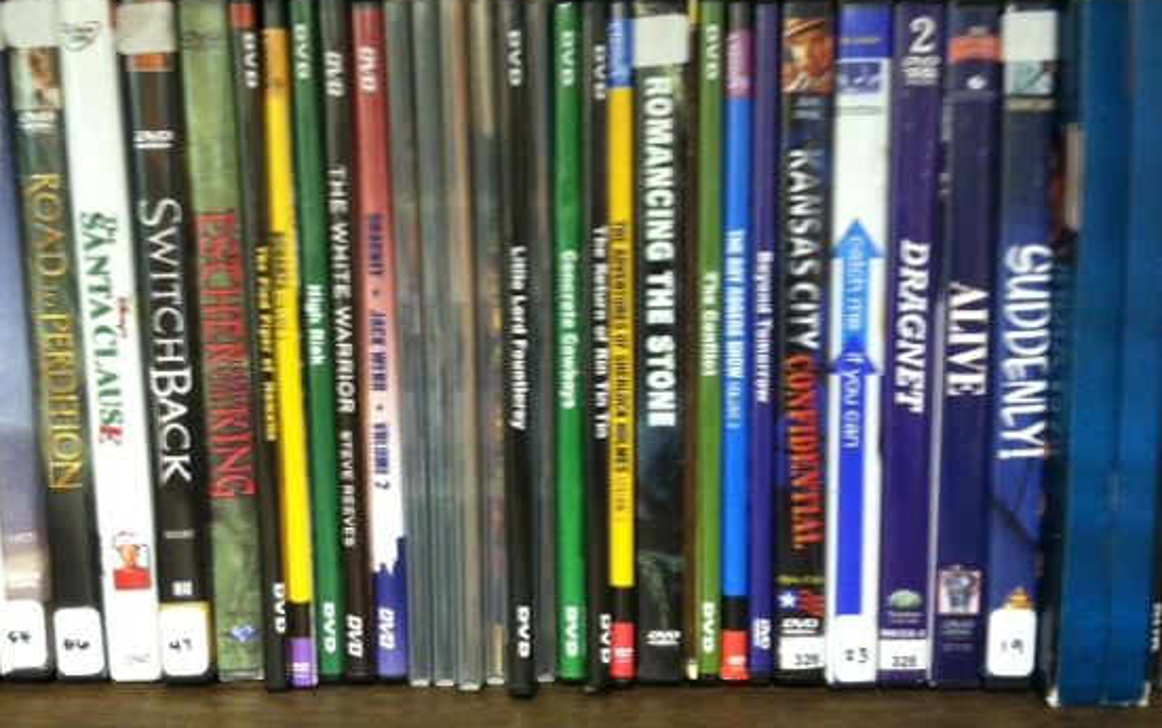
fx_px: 1362
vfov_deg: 29.9
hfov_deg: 46.1
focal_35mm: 43
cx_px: 504
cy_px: 340
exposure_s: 1/15
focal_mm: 3.85
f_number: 2.8
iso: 320
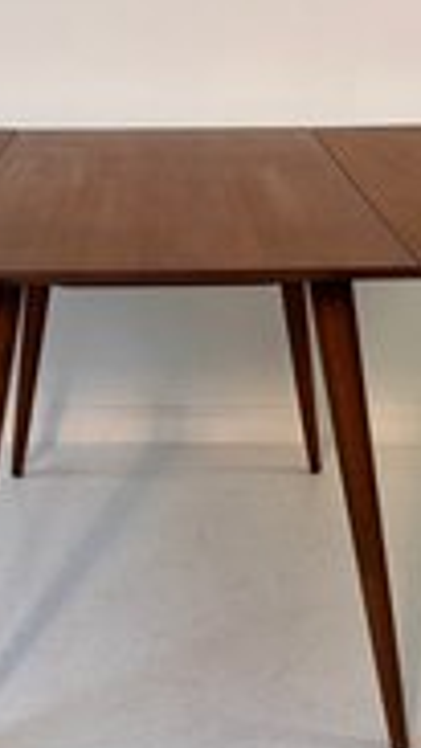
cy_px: 411
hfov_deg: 24.4
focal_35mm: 49
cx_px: 174
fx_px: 972
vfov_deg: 42.0
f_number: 1.78
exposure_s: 1/120
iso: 160
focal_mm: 6.86
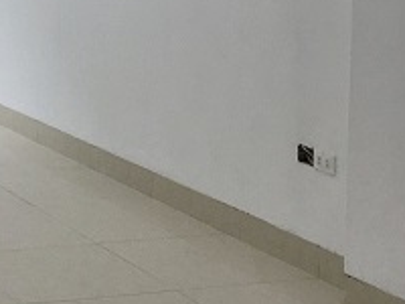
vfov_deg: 12.4
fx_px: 1357
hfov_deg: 16.1
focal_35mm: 116
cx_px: -117
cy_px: -71
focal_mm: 4.15
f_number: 2.2
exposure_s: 1/117
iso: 25
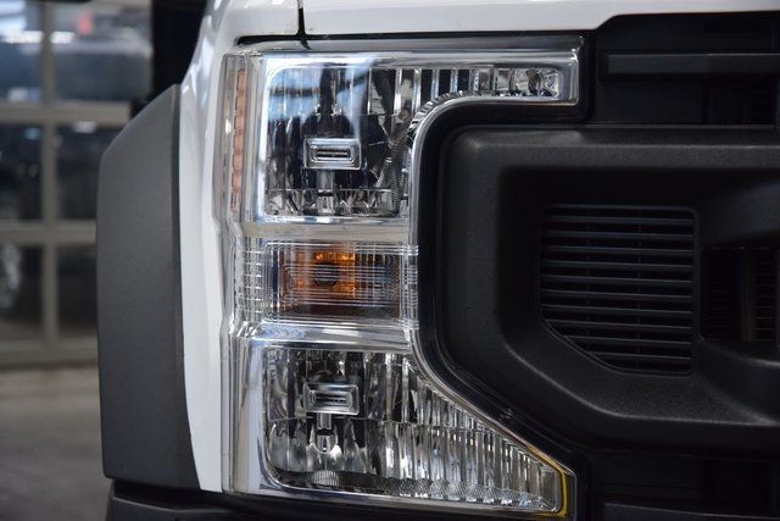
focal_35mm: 105
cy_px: 260
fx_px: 2275
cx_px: 390
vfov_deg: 13.0
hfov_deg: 19.5
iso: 1600
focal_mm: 70
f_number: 5
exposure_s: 1/125
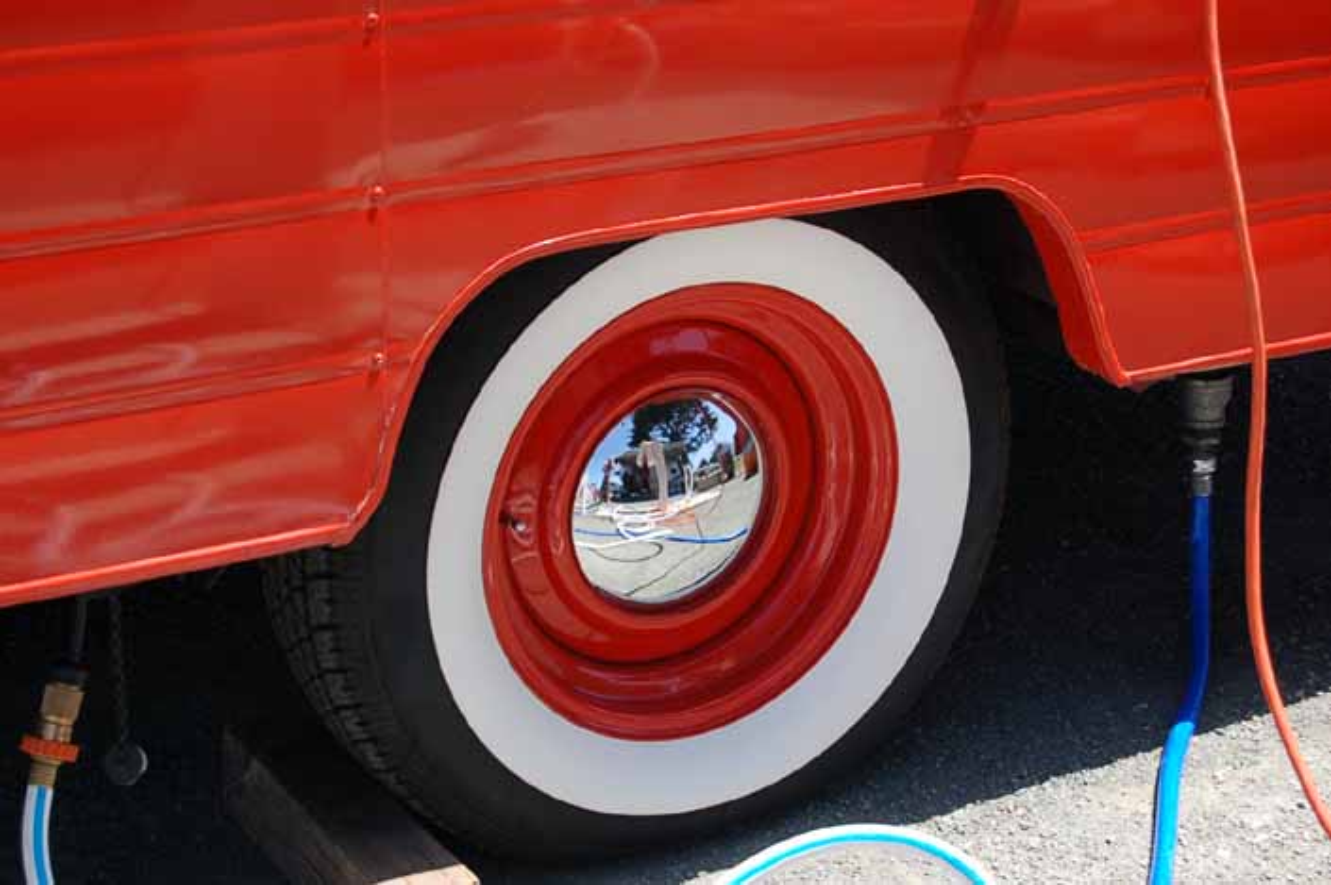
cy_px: 442
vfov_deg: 16.5
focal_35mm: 82
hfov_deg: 24.6
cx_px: 666
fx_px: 3048
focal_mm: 55
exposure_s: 1/200
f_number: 8
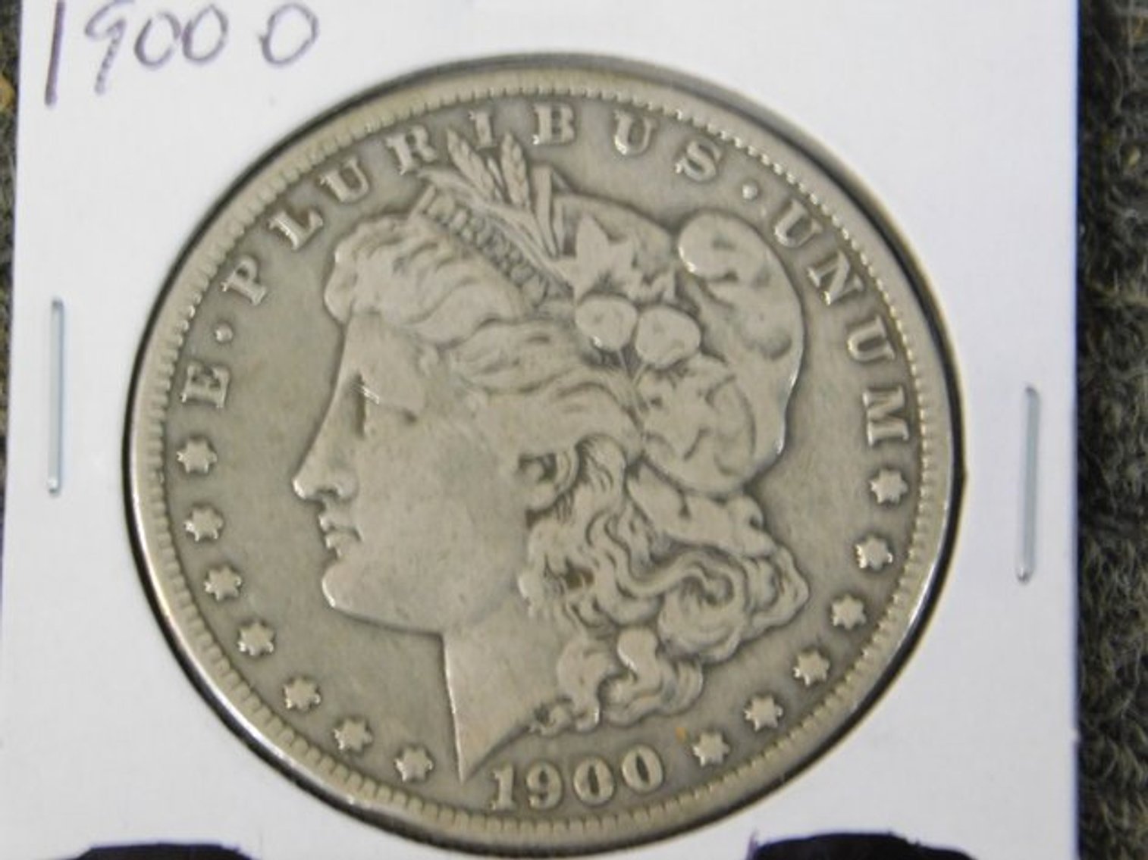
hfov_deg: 7.4
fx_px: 8820
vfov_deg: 5.6
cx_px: 574
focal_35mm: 266
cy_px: 430
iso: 800
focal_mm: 47.2
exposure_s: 1/10
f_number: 5.7
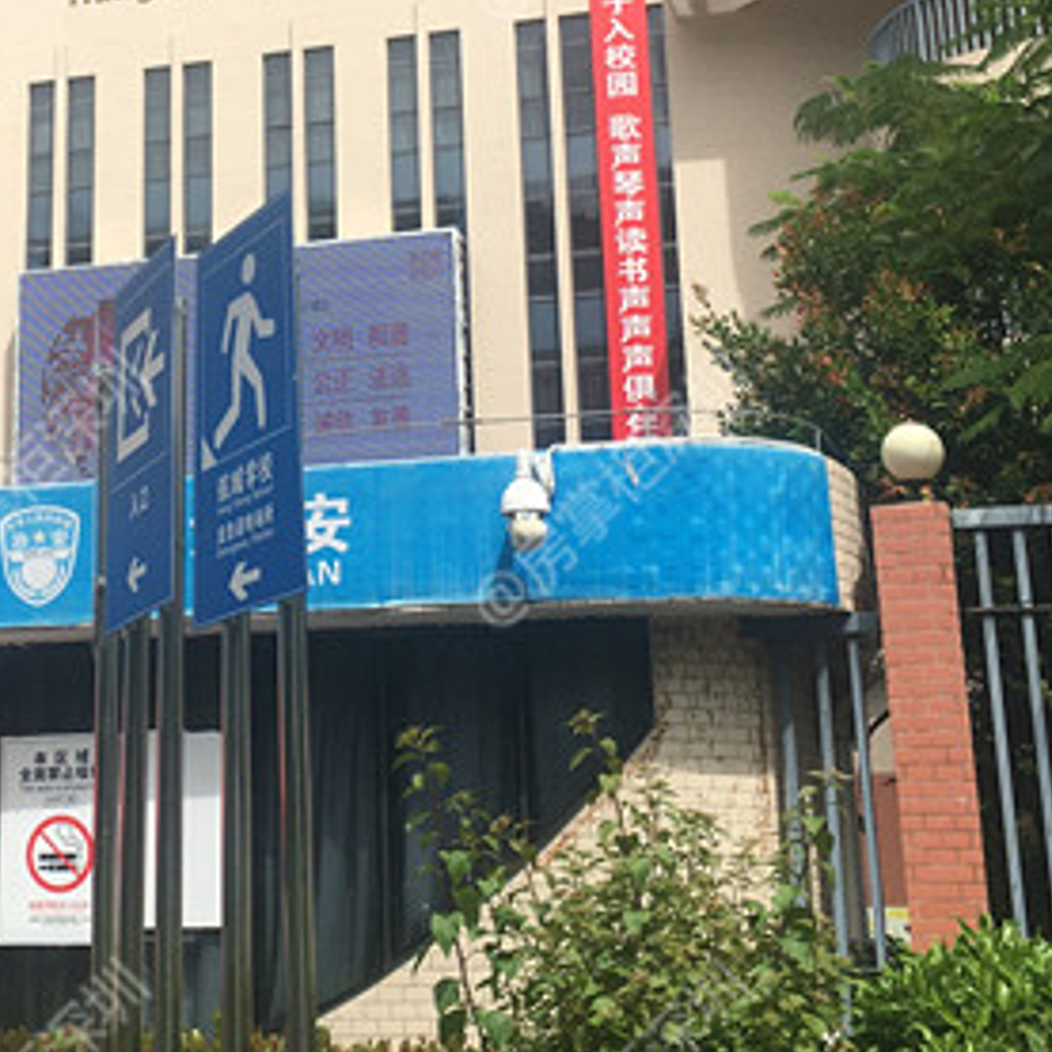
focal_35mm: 74
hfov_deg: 22.8
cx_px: 99
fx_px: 2544
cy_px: 213
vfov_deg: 23.0
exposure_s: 1/1789
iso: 25
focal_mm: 4.15
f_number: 2.2
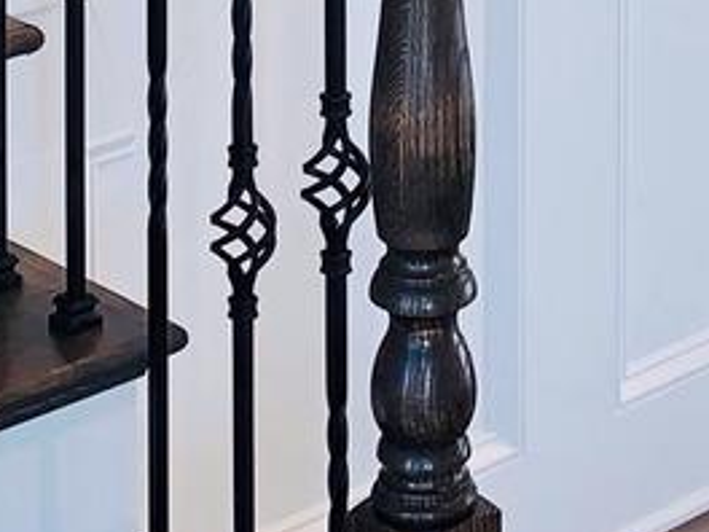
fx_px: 2908
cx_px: 540
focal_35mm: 142
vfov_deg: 9.1
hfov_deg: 13.8
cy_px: -857
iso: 25
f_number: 1.8
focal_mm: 4.25
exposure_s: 1/22
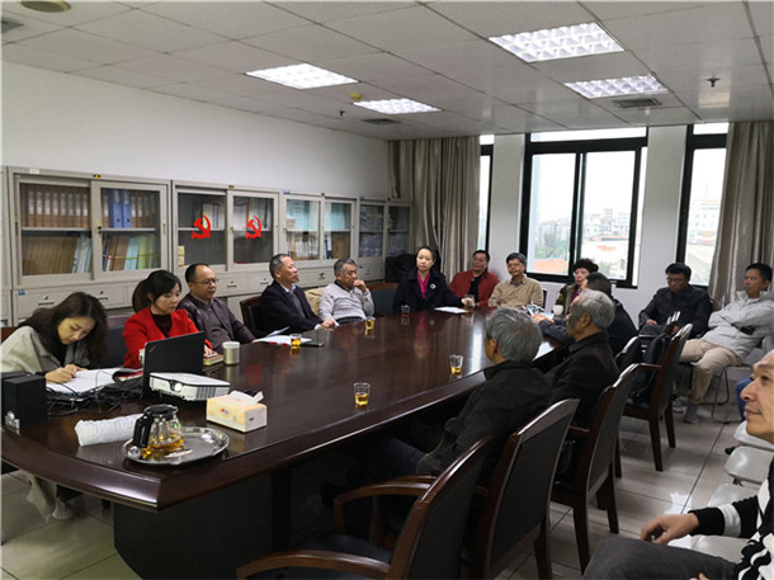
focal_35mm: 27
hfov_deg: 65.3
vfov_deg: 51.3
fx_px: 603
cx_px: 387
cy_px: 290
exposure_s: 1/50
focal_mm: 3.95
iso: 125
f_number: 1.6
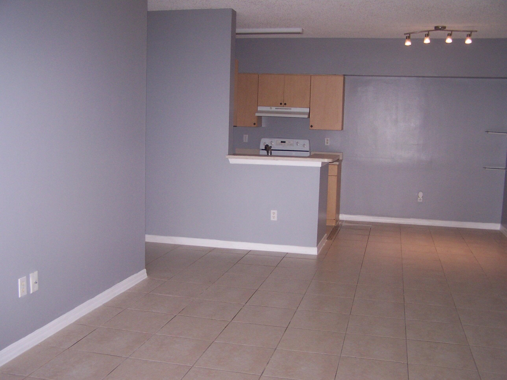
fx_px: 557
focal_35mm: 38
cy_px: 190
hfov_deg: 49.0
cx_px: 254
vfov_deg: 37.7
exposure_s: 1/60
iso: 140
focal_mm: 6.3
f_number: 2.8
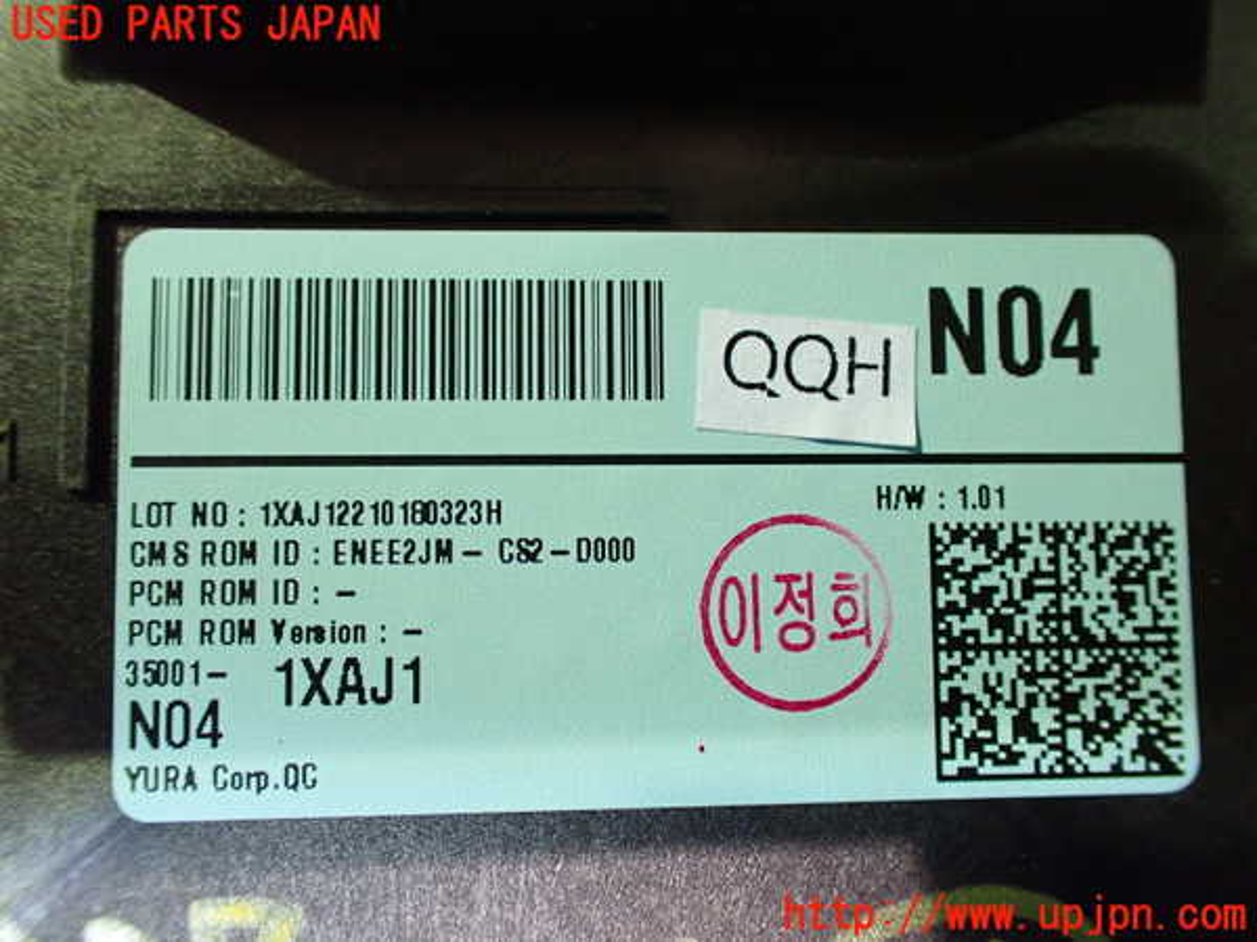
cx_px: 628
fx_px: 1089
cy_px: 471
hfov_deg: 60.0
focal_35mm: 30
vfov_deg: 46.8
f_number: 2.3
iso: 1000
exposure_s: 1/30
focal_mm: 5.4
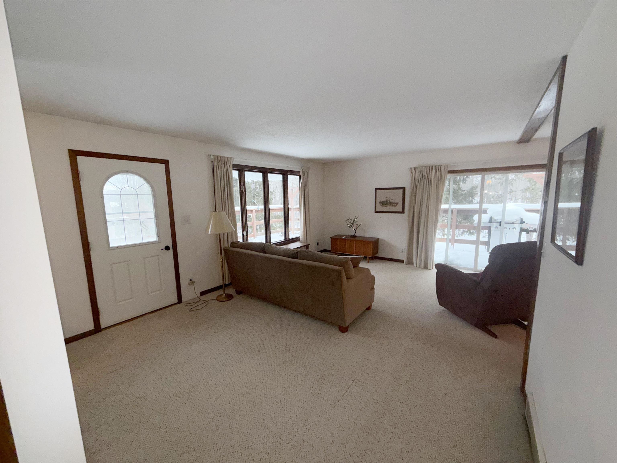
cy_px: 232
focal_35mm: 14
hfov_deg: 102.1
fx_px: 250
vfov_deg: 85.7
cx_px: 308
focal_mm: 2.22
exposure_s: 1/71
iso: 80
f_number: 2.2
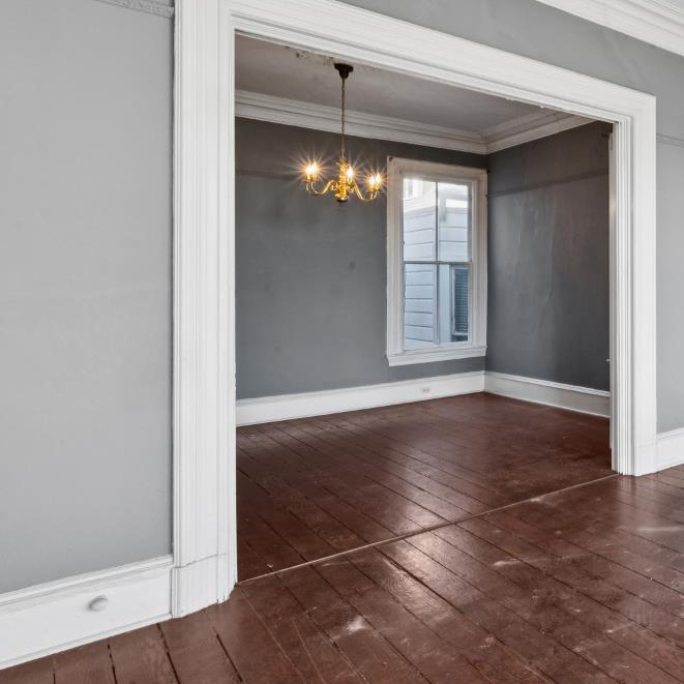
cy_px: 293
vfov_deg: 58.8
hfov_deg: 43.9
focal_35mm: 27
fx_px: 604
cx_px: 768
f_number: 16
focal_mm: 14
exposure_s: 1/13
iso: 400
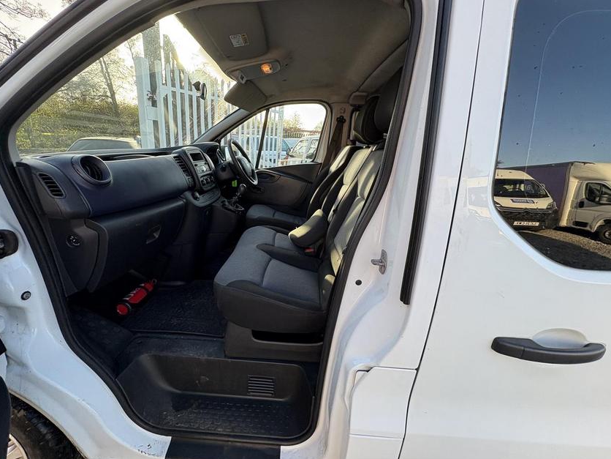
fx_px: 265
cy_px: 222
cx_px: 288
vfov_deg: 81.7
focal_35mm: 15
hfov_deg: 98.1
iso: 40
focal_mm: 2.22
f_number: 2.2
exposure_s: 1/111
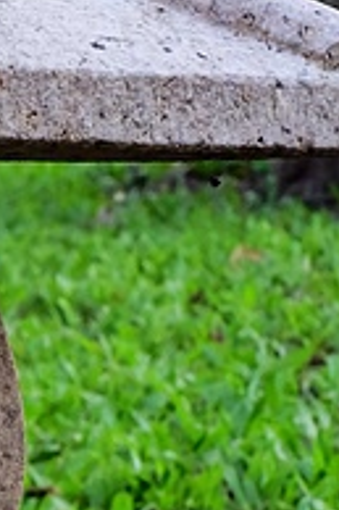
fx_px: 2844
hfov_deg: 6.6
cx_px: -314
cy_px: 523
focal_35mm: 201
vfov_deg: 10.2
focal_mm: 25.6
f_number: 9
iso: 1000
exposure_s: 1/40
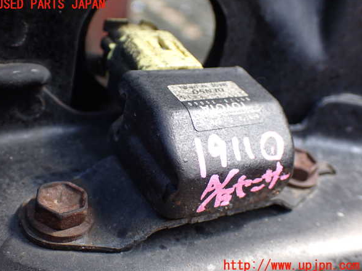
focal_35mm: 48
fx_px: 502
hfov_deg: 39.7
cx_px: 178
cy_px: 135
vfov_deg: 30.3
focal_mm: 8.4
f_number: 3.1
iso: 250
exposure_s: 1/200
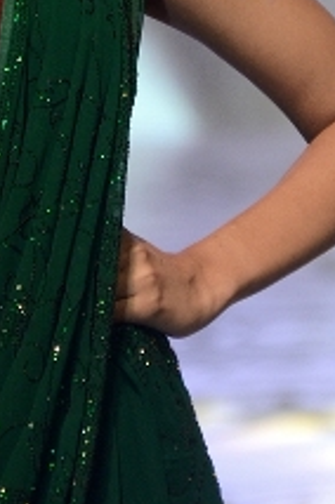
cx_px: -125
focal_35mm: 1346
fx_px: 18848
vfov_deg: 1.5
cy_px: 130
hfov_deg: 1.0
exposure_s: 1/100
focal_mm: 240
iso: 500
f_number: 5.3
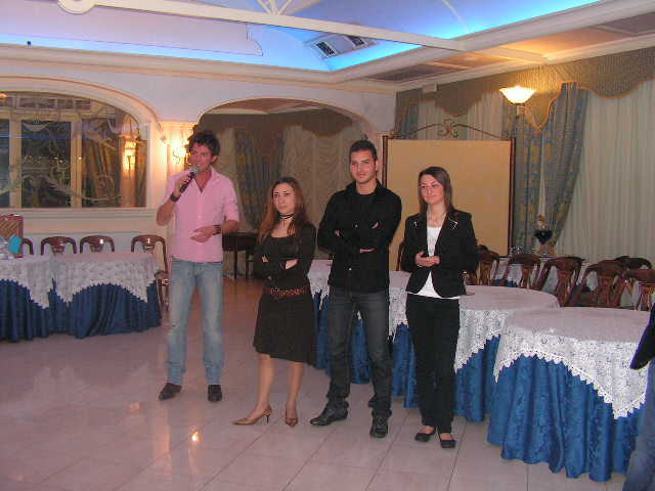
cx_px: 328
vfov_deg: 39.7
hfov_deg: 51.4
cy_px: 246
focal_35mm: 36
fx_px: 681
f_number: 3.2
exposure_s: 1/40
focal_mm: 6
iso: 200
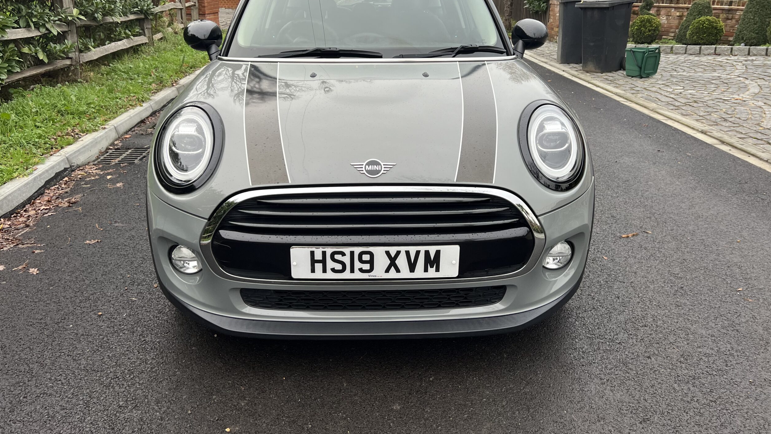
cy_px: 188
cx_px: 379
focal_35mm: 29
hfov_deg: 66.1
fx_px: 593
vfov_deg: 40.1
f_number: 1.5
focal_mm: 5.7
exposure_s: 1/121
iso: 100
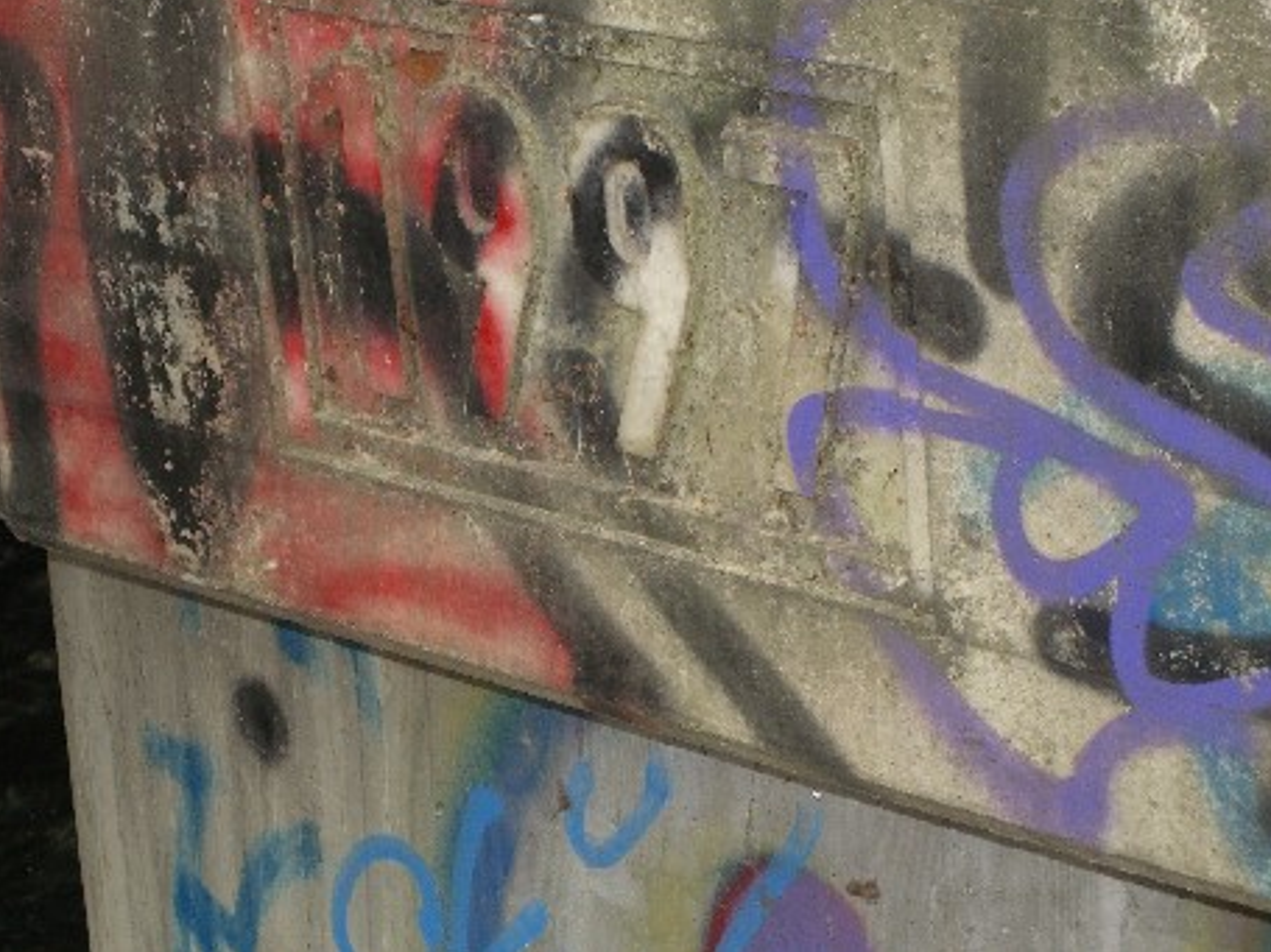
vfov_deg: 10.2
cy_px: 348
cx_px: 568
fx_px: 5359
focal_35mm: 146
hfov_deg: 13.5
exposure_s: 1/60
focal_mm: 23.7
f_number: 5.1
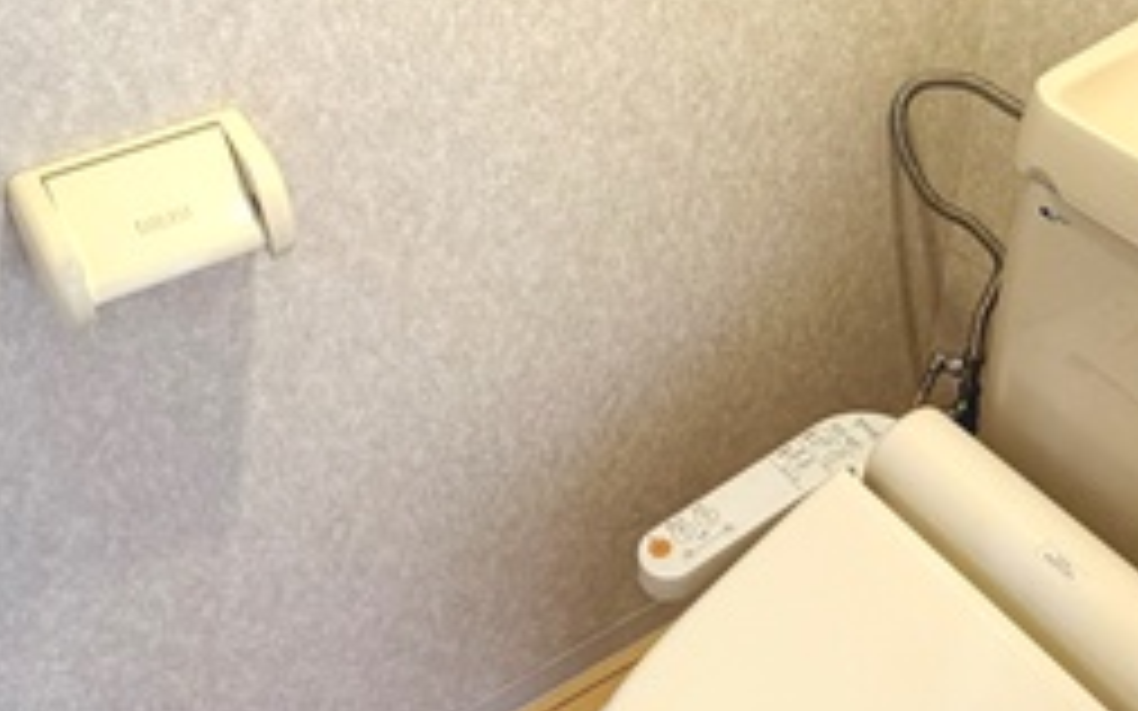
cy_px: 182
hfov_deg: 48.2
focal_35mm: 41
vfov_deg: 30.7
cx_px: 549
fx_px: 1271
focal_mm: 2.22
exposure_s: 1/60
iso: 200
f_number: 2.2
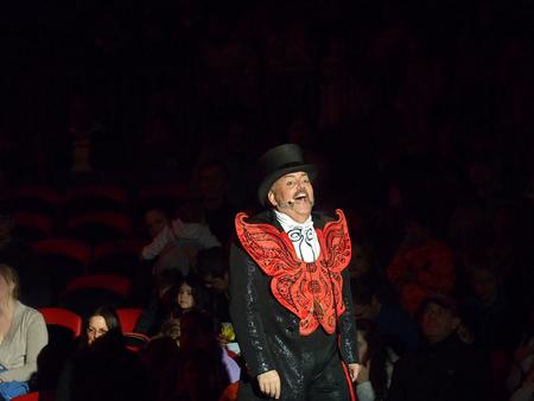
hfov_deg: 9.0
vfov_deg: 6.8
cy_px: 200
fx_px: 3396
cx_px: 267
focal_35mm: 220
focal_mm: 46.7
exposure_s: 1/50
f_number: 2.8
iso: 1000
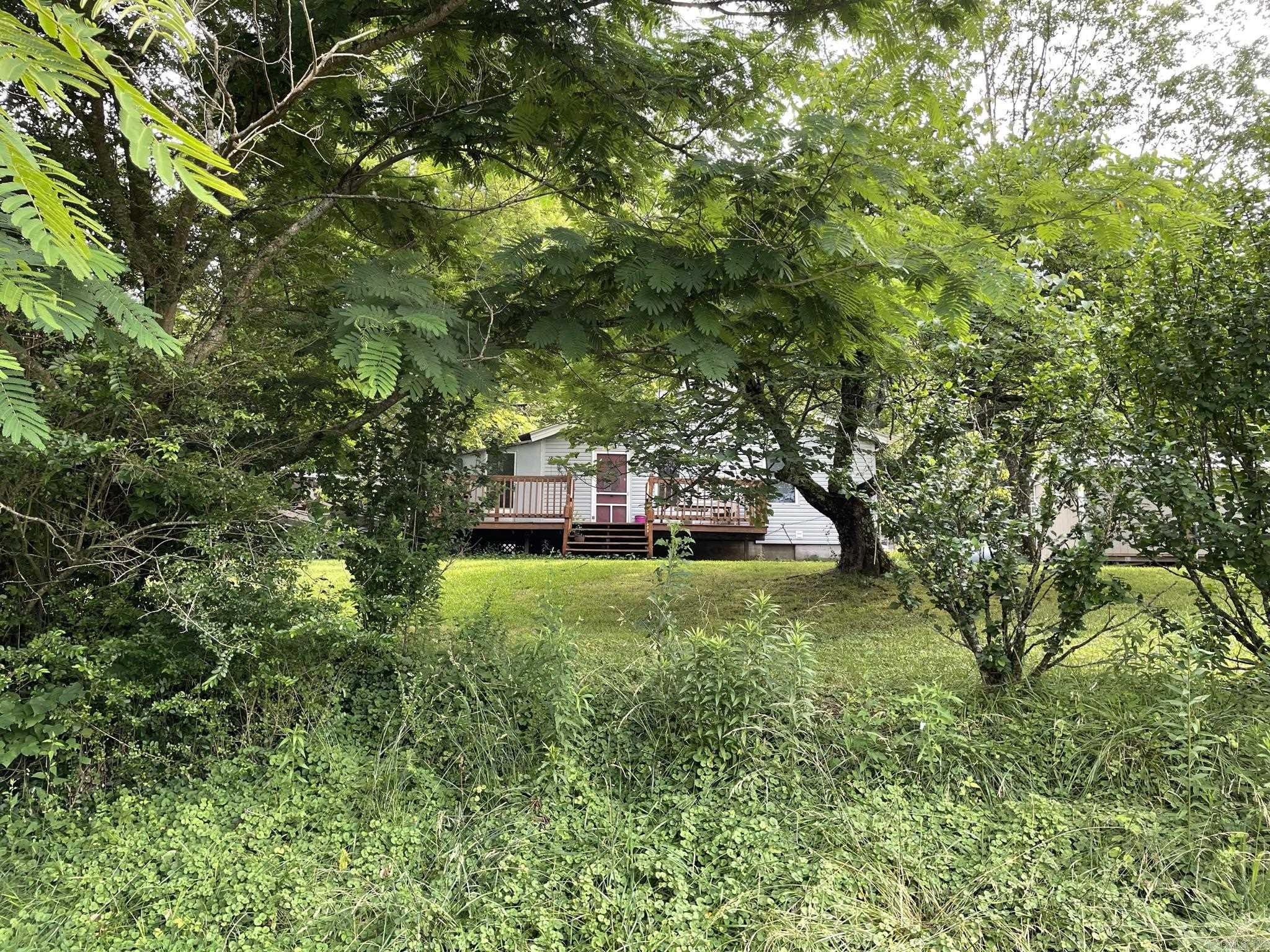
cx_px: 635
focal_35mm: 26
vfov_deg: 53.1
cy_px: 476
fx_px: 954
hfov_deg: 67.3
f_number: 1.6
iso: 32
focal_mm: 4.2
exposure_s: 1/121
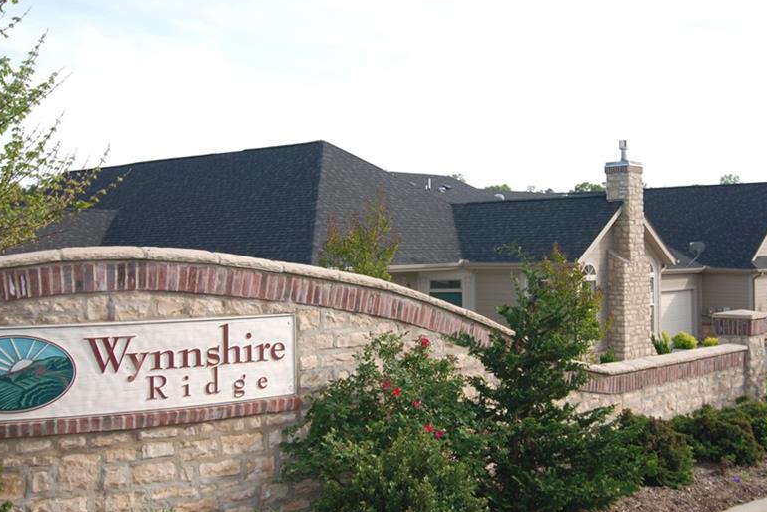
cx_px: 454
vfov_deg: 28.1
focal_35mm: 48
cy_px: 233
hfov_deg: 40.9
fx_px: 1023
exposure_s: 1/200
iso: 100
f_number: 5.6
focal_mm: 24
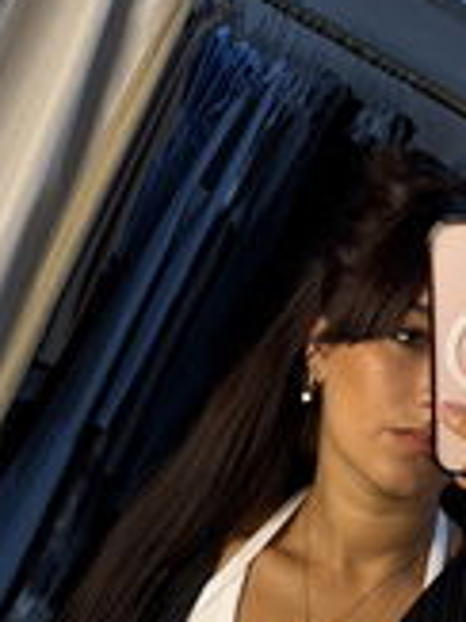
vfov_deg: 21.8
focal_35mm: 85
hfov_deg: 17.3
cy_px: 689
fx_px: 1528
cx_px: 260
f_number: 1.6
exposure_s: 1/100
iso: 40
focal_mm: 5.96
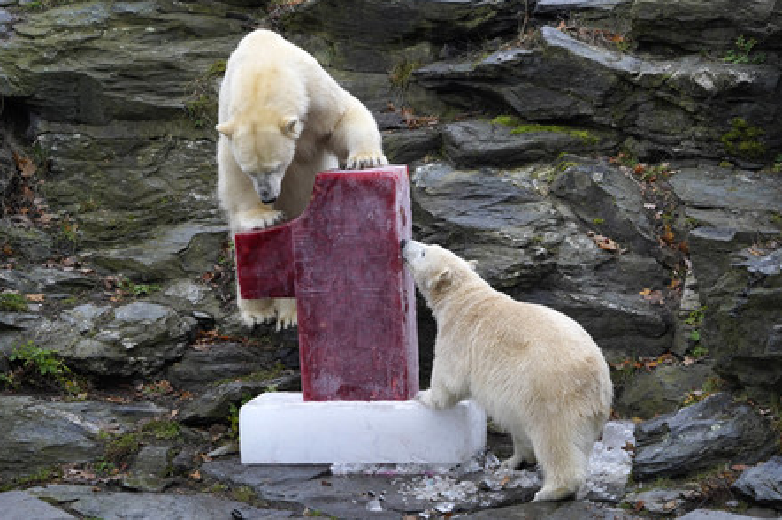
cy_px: 258
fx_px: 4428
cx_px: 387
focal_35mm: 204
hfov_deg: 10.1
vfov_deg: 6.7
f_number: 6.3
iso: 1600
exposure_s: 1/400
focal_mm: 200
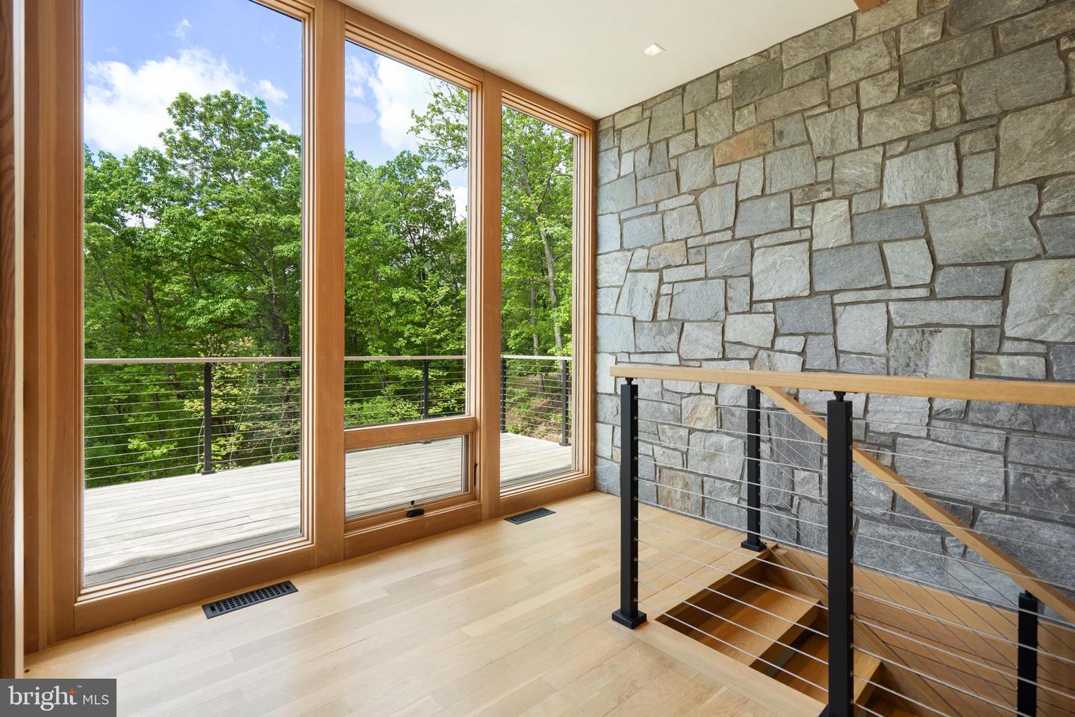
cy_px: 358
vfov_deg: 73.7
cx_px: 538
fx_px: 478
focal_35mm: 16
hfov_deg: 96.7
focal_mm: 16
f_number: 8
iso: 500
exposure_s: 1/60
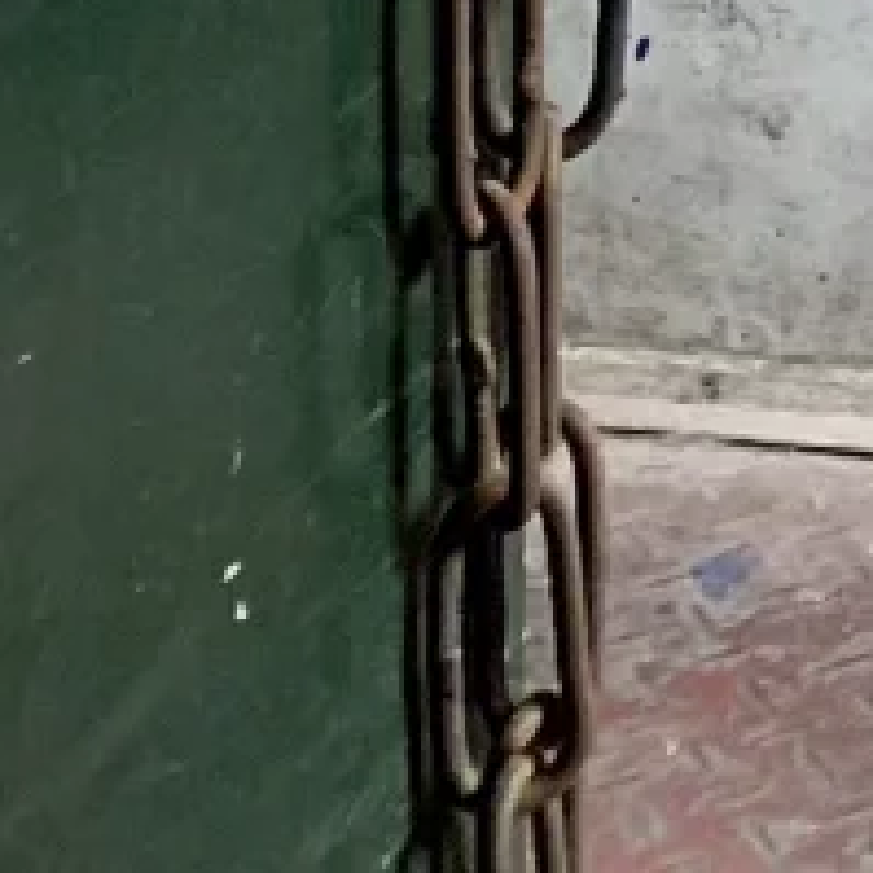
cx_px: 2158
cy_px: -1724
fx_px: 4736
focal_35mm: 166
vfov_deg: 8.7
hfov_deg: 9.3
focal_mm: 4.25
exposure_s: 1/63
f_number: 1.8
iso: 100
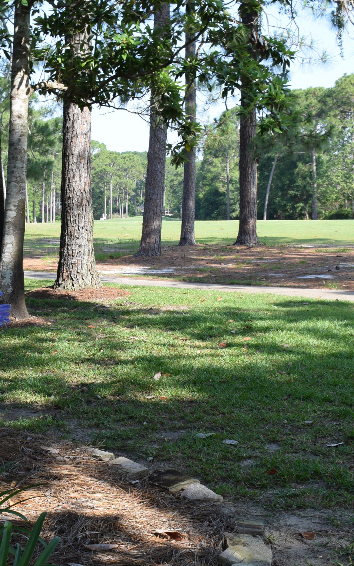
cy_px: 286
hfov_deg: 21.2
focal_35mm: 60
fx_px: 927
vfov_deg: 34.0
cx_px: 37
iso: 320
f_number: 8
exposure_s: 1/250
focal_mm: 20
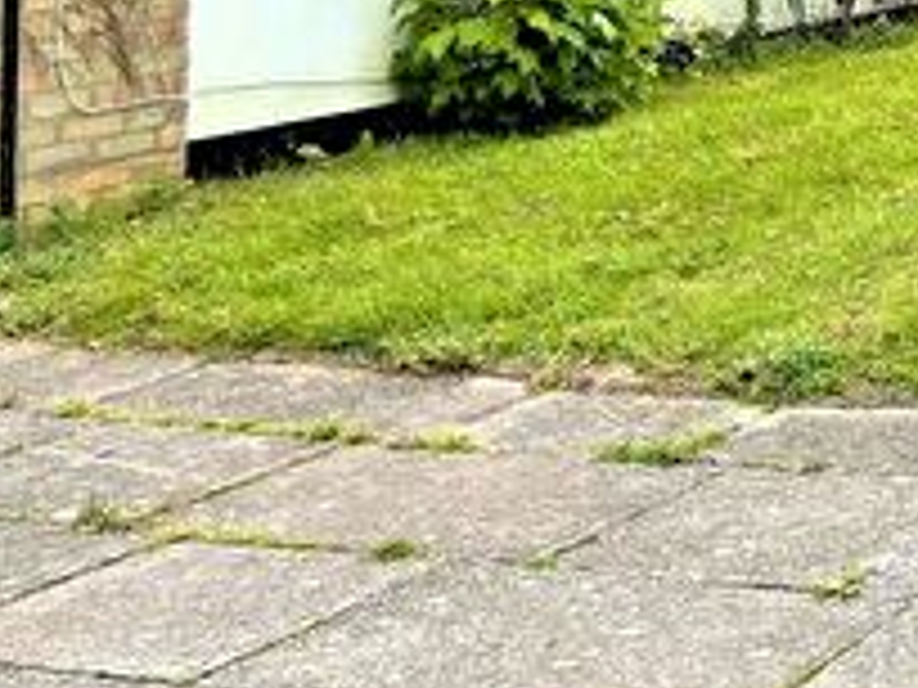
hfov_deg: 18.7
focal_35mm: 89
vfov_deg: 15.3
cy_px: -366
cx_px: 1485
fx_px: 2360
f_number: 1.6
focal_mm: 5.1
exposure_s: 1/1175
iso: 32
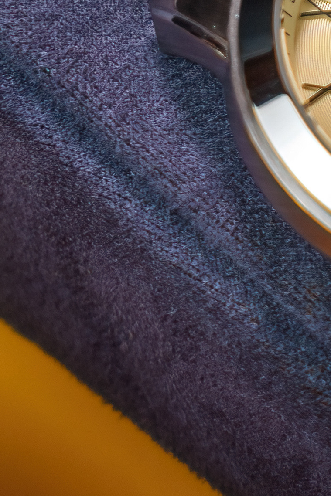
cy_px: -43
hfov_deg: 3.2
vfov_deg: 4.8
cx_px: 615
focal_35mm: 425
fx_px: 5859
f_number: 4
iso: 160
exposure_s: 1/60
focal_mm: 70
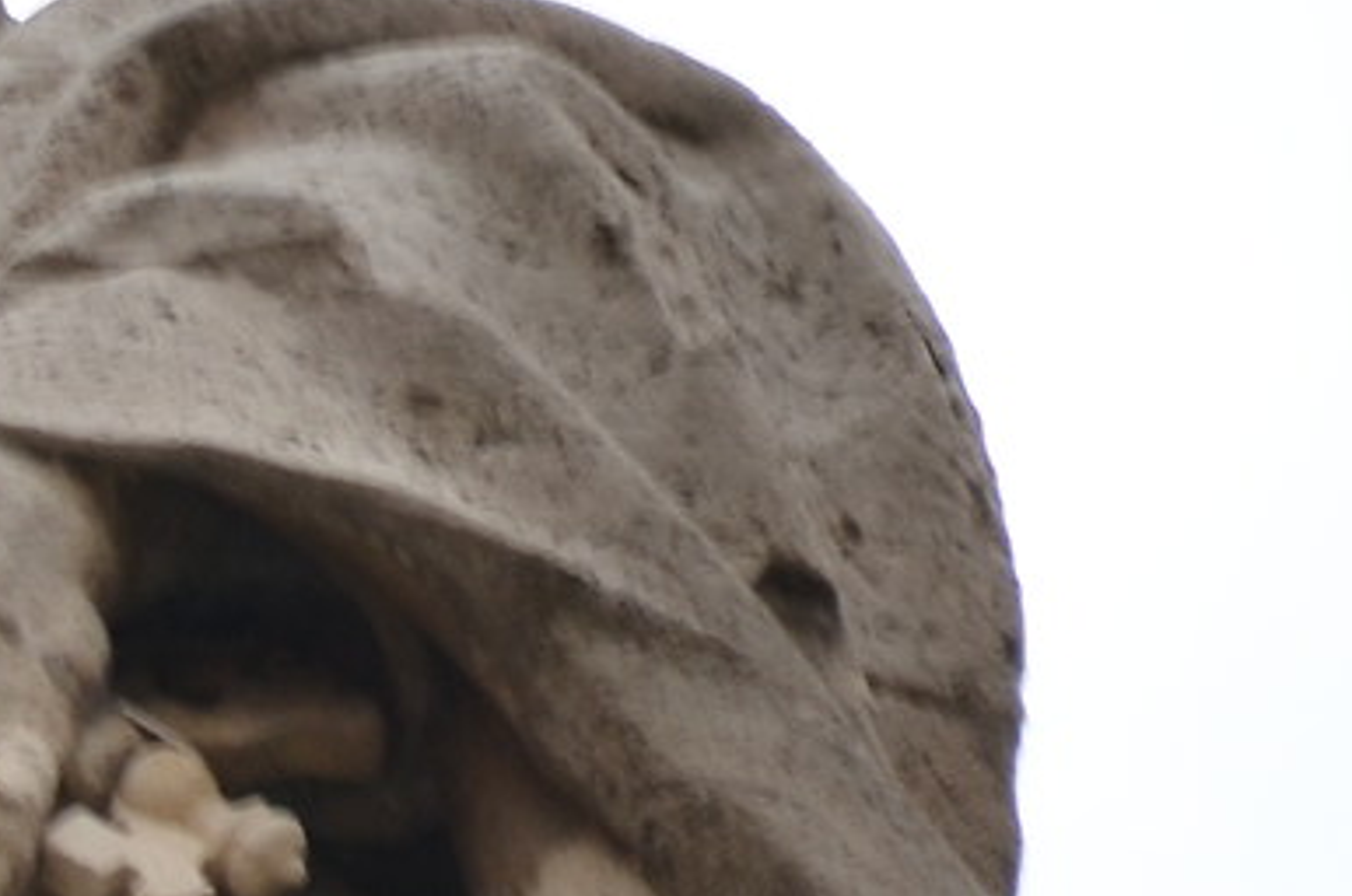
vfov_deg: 1.0
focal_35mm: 1305
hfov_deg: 1.6
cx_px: -161
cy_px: 1003
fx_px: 48928
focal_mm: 140
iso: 250
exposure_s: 1/60
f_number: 5.6
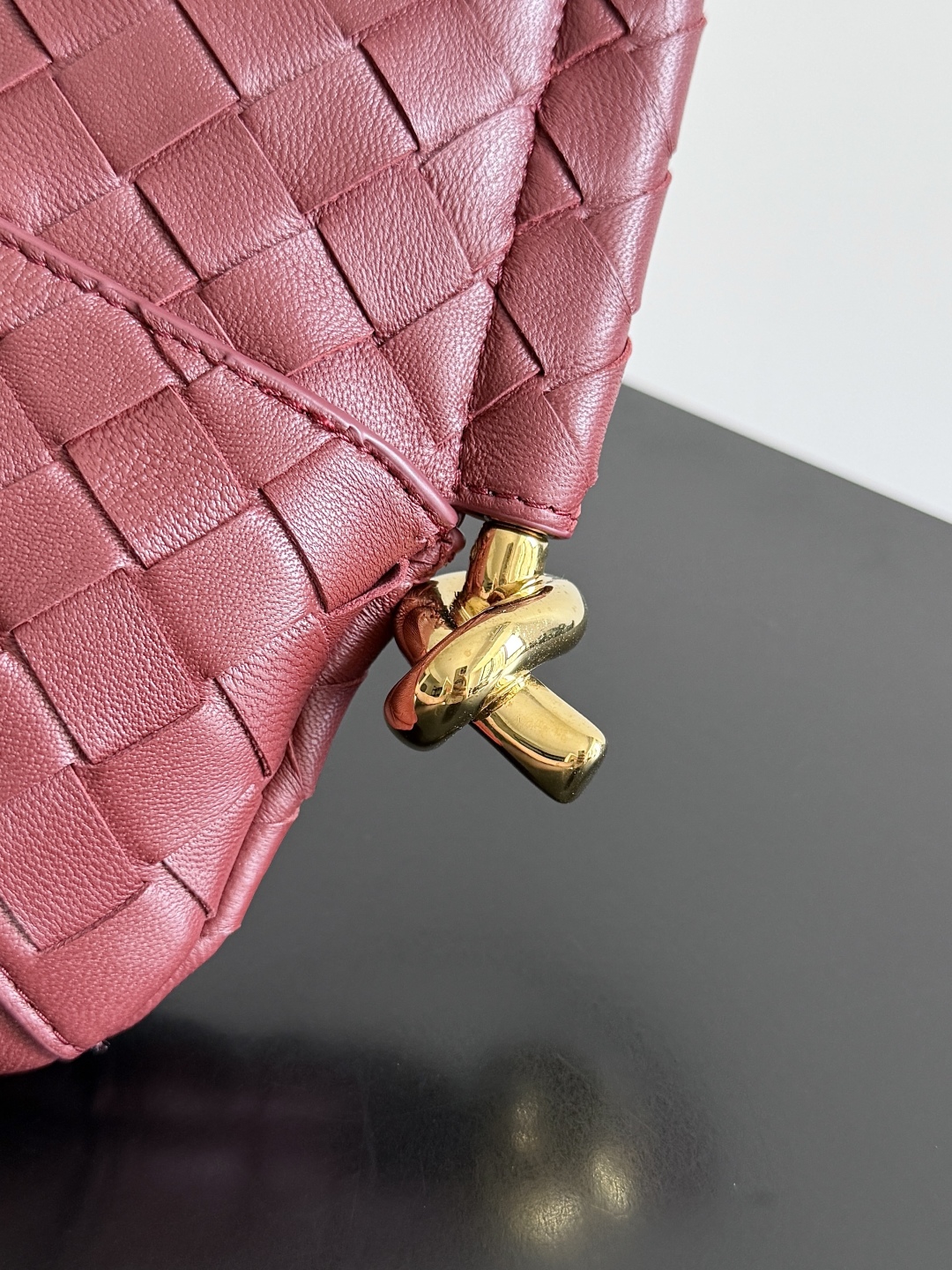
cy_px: 635
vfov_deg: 71.6
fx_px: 880
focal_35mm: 24
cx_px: 476
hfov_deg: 56.8
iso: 160
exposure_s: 1/121
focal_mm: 6.76
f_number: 1.78
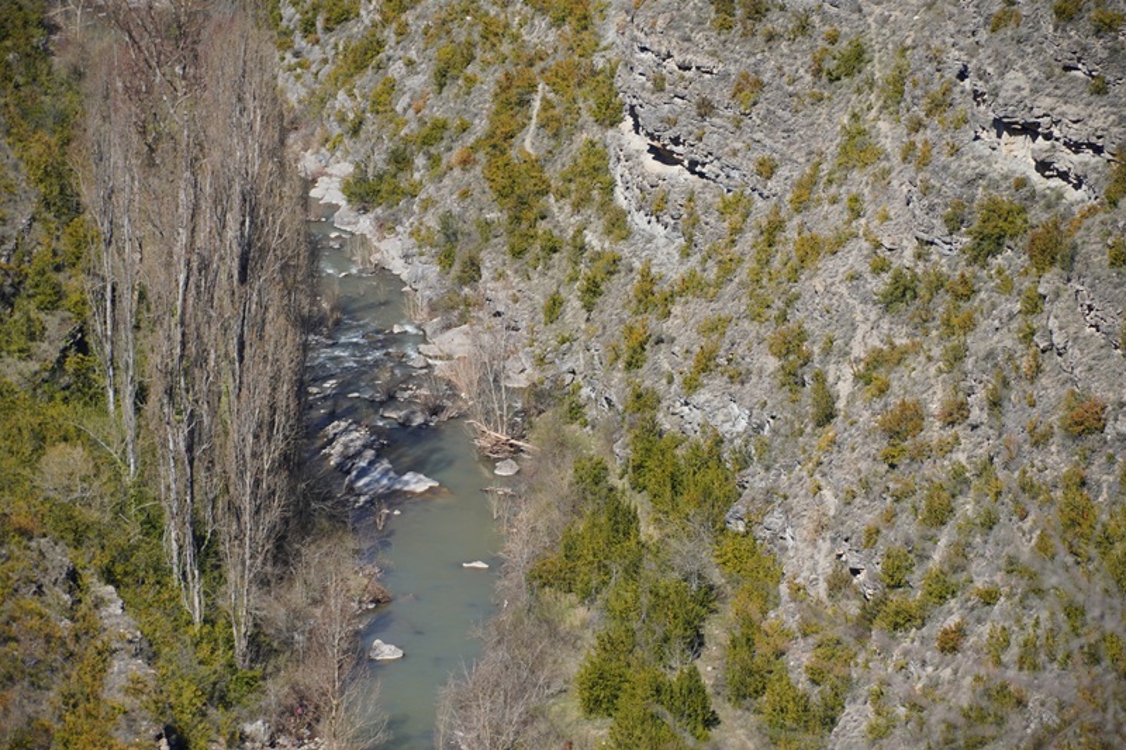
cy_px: 375
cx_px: 563
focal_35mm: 202
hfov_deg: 10.2
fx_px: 6332
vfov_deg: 6.8
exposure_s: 1/320
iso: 100
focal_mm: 135
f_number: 6.3
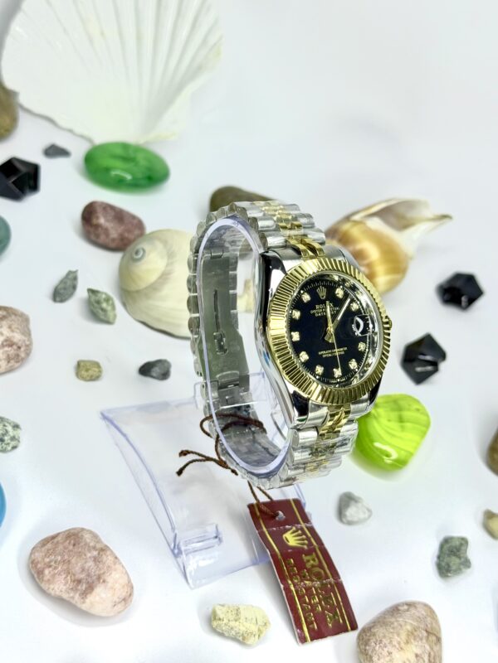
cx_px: 249
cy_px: 332
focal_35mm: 48
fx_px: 921
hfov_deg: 30.3
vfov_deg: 39.7
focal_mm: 6.76
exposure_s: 1/396
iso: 100
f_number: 1.78
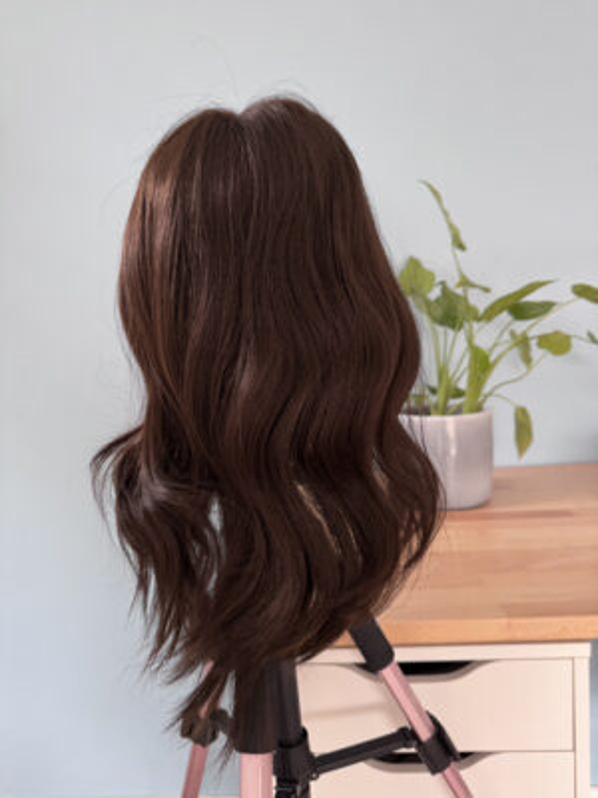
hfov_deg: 56.8
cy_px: 399
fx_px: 553
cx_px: 299
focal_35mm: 24
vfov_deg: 71.6
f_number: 1.78
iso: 500
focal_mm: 6.76
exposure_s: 1/60
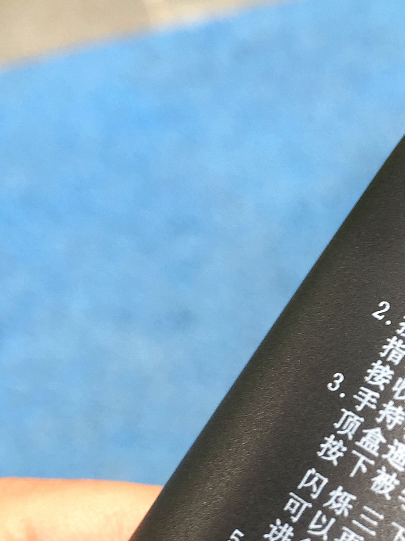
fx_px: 1139
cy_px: 409
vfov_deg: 26.3
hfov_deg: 19.1
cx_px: 476
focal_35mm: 73
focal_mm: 4.15
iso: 32
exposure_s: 1/50
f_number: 2.2
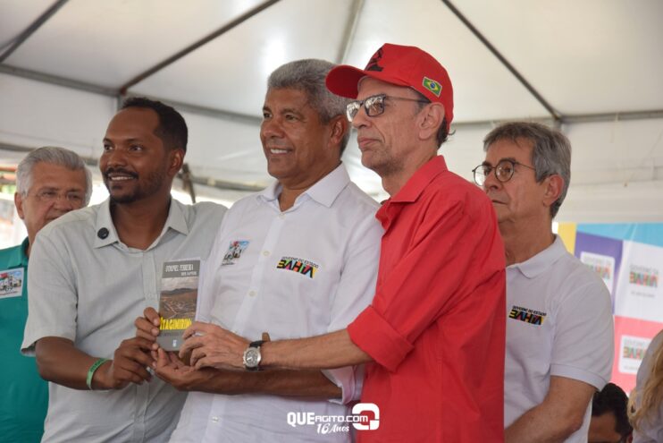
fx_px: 2072
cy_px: 222
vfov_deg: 12.2
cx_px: 332
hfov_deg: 18.2
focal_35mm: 112
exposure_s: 1/125
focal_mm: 75
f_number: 5.6
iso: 250
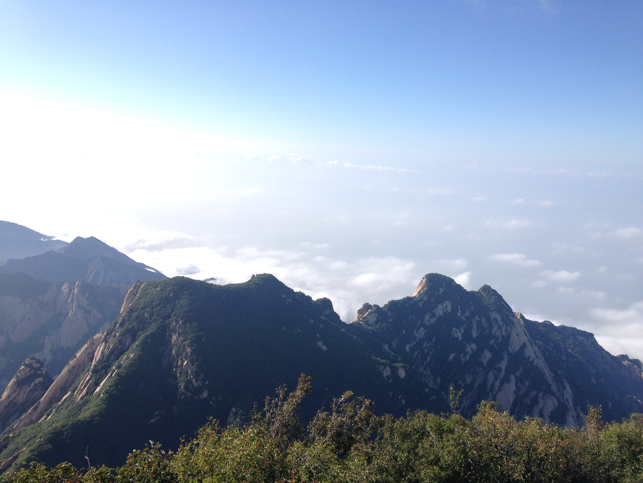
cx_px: 322
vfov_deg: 42.9
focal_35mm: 33
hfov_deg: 55.4
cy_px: 242
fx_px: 613
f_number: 2.4
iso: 50
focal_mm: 4.12
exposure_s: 1/1427
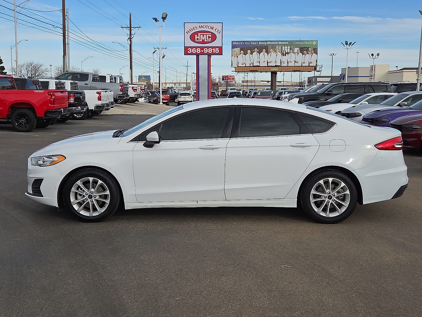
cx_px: 211
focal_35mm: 42
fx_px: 512
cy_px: 158
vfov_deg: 34.3
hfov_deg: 44.8
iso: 76
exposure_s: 1/10000
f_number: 1.8
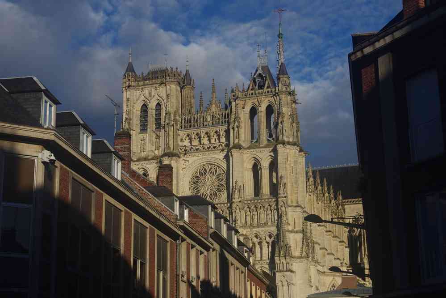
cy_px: 149
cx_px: 223
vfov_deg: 21.1
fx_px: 799
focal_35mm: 64
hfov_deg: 31.2
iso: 200
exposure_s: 1/200
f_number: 11
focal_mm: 43
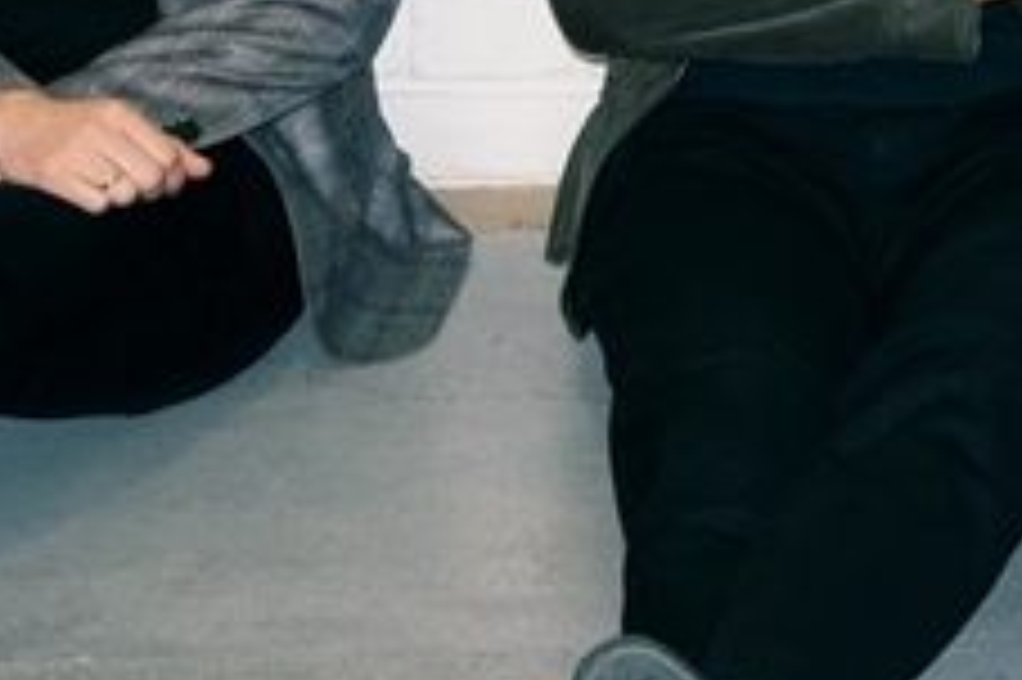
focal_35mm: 158
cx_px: 1279
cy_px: -110
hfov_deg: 12.6
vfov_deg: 8.6
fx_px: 4482
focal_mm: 23
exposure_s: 1/100
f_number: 4.5
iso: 500
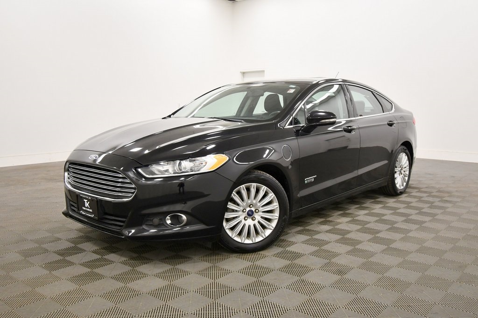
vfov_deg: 43.6
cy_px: 159
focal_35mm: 30
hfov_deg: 61.9
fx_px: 398
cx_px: 239
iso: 1000
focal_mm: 20
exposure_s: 1/125
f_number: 5.6
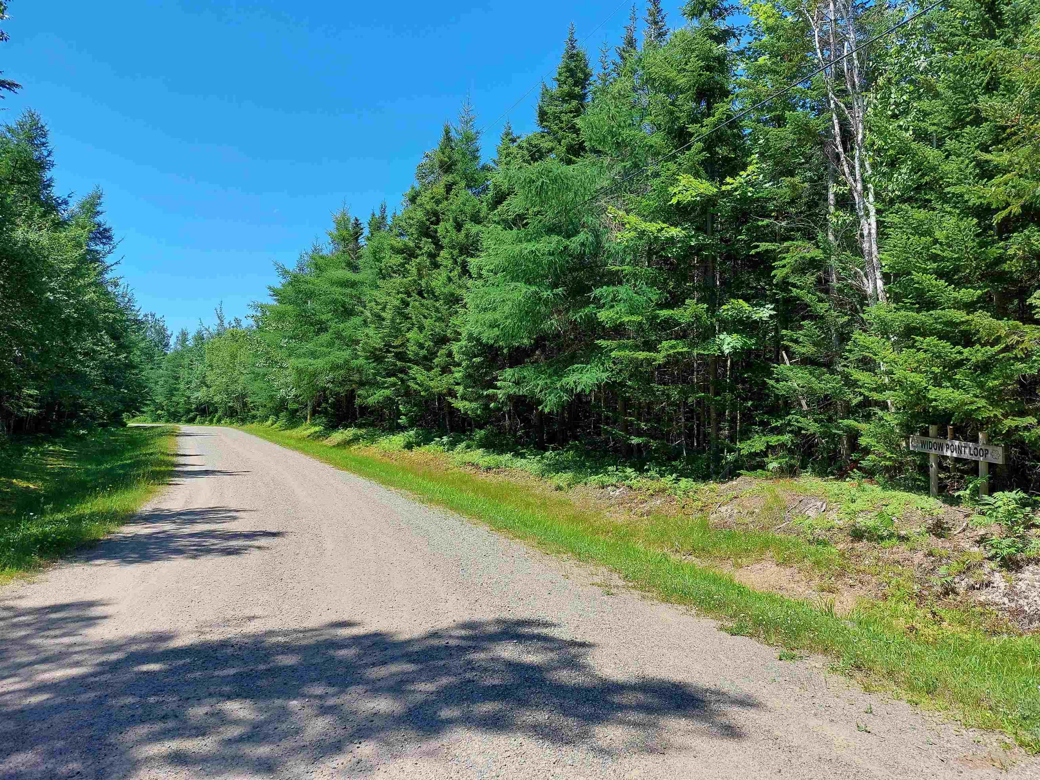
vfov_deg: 56.8
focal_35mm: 24
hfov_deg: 71.6
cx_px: 520
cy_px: 390
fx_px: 721
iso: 25
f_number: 1.8
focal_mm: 5.23
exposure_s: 1/675
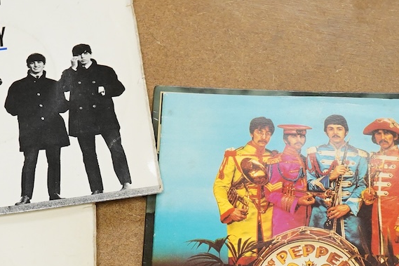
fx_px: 986
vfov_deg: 15.1
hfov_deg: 22.9
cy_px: 251
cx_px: 207
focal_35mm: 89
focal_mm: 30
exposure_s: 1/200
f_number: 10
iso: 2500
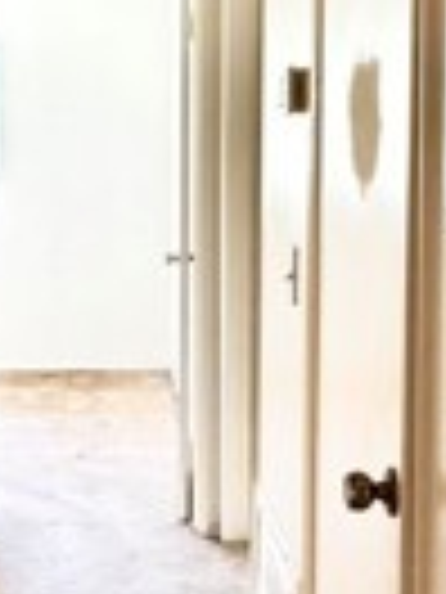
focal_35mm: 68
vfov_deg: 28.6
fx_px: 1168
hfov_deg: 21.3
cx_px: 77
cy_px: 279
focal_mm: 2.22
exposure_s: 1/60
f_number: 2.2
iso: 250
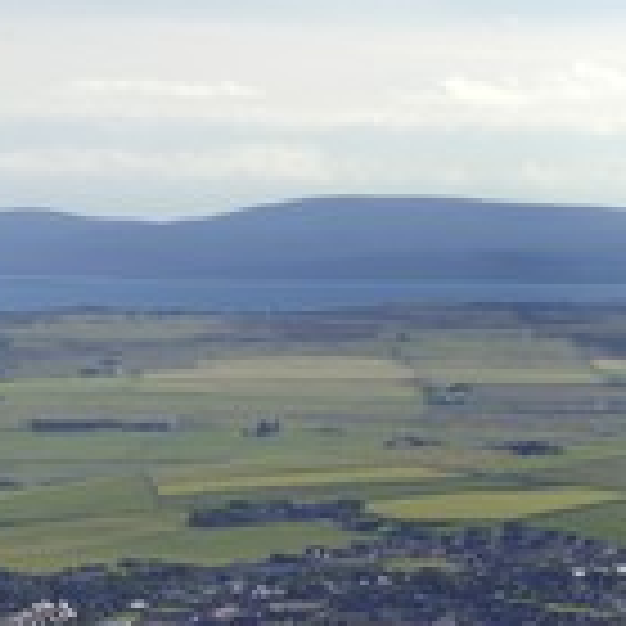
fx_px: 5504
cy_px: 603
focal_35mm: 269
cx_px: 887
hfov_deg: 6.4
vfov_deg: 6.5
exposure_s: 1/800
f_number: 10
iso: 400
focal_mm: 105
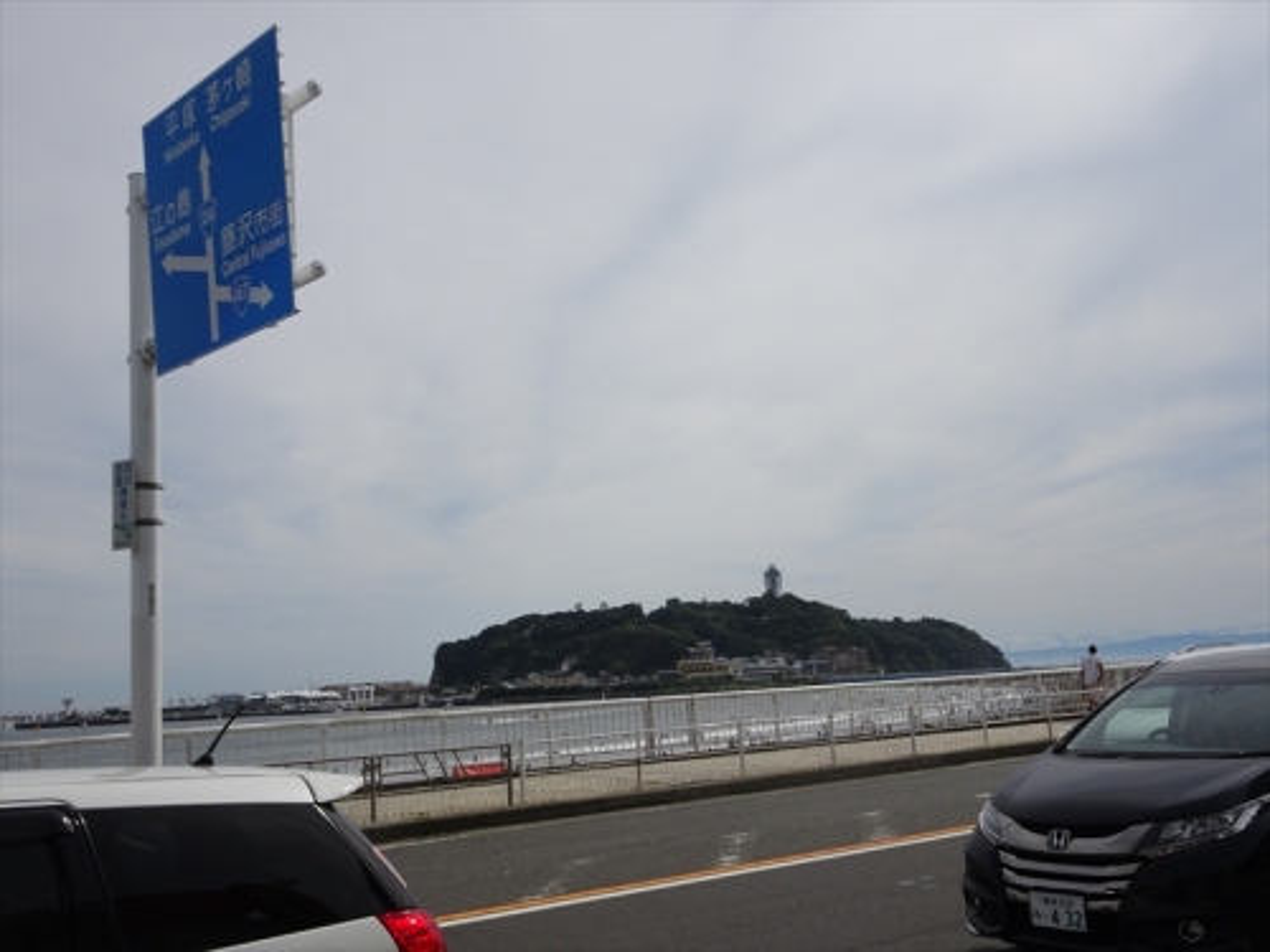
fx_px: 1357
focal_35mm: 37
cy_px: 476
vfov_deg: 38.7
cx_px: 635
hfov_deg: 50.1
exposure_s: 1/1600
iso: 80
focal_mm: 6.37
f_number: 4
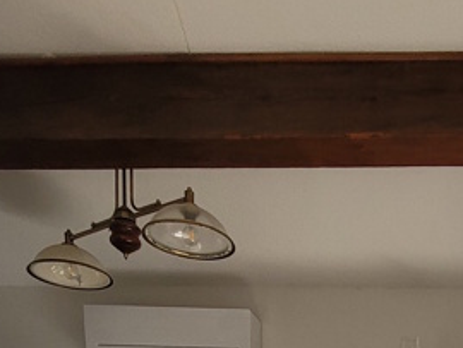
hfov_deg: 34.6
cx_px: 420
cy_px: 633
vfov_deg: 20.0
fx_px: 696
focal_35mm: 52
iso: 80
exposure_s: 1/100
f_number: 2.2
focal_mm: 1.74
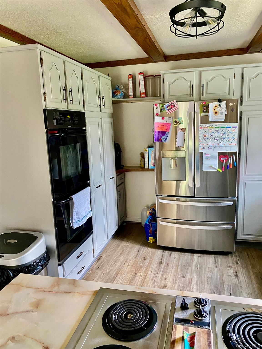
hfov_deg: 53.1
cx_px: 131
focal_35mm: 26
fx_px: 262
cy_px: 174
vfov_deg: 67.3
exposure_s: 1/40
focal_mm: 4.25
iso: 400
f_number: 1.8
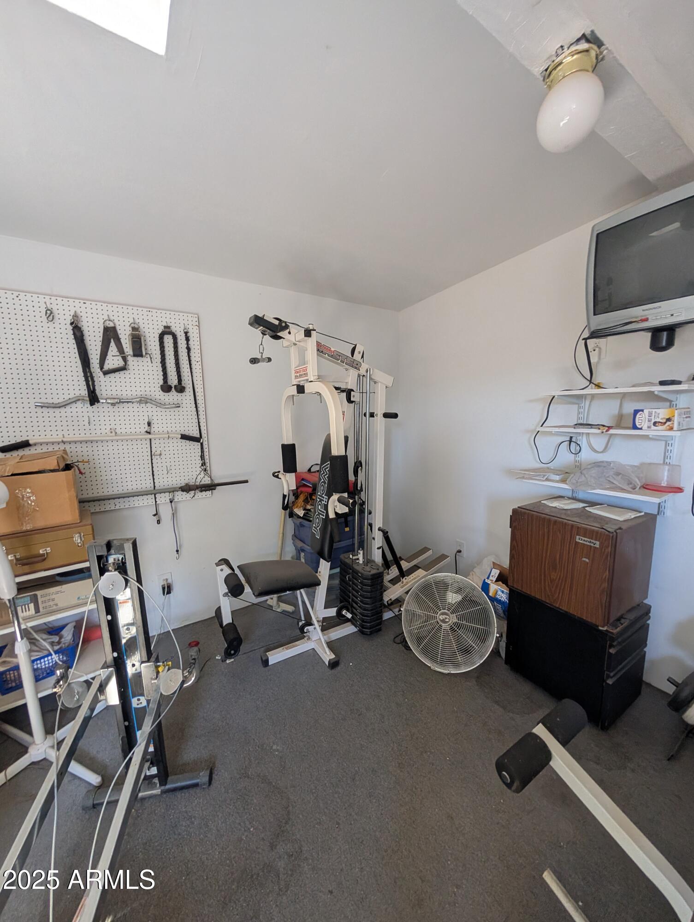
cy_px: 461
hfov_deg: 94.6
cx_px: 347
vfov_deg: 110.5
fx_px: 320
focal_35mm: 12
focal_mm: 2.02
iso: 308
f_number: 1.7
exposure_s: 1/131
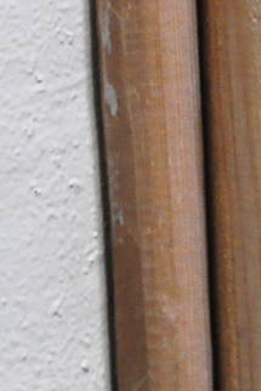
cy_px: 619
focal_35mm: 1005
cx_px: 78
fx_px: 10922
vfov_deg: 2.0
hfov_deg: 1.4
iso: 3200
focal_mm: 135
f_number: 4.8
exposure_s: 1/100
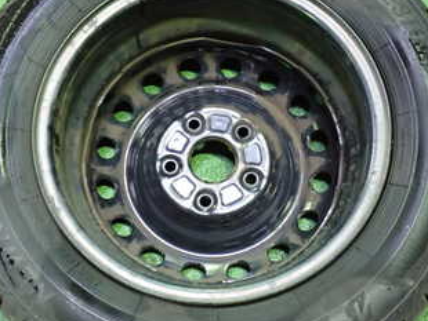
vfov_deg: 25.3
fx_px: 718
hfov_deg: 33.2
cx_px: 204
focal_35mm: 58
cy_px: 152
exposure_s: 1/25
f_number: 2.3
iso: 800
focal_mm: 5.4
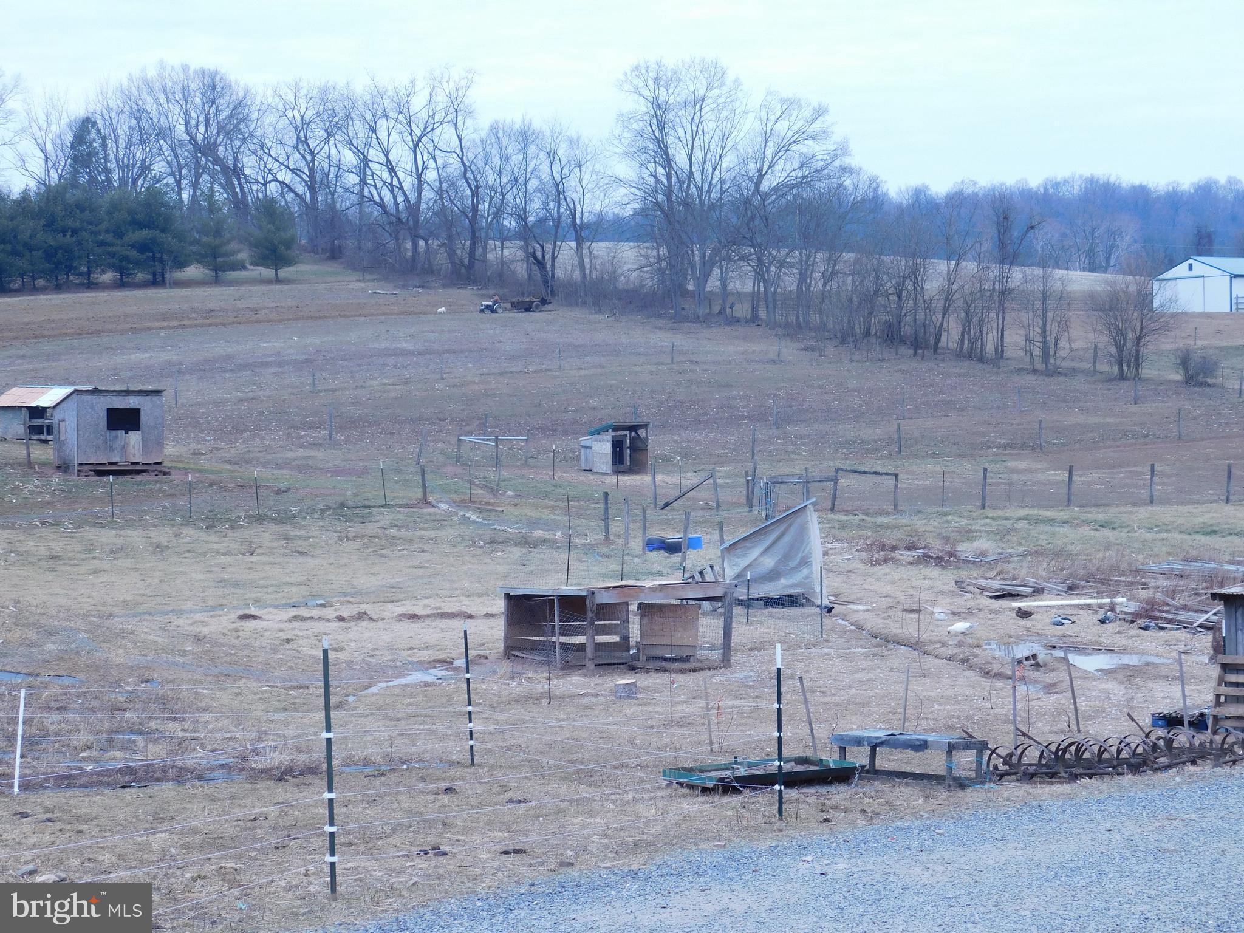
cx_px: 622
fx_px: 2372
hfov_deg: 29.4
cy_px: 466
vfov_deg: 22.3
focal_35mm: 66
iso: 125
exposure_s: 1/125
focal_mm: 11.7
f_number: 4.2
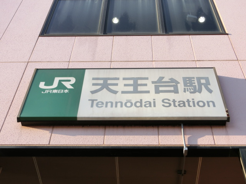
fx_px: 370
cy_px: 92
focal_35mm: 52
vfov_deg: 28.0
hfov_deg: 36.8
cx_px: 123
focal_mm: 9.3
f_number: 4.7
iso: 80
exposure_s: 1/200
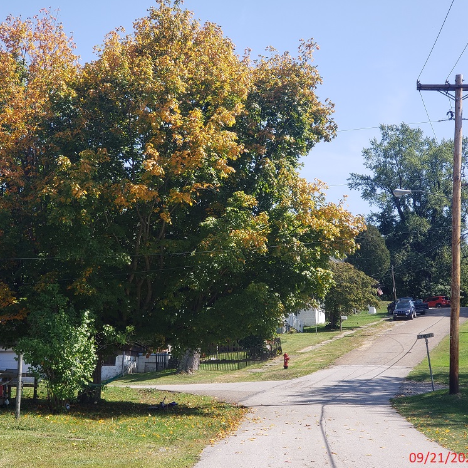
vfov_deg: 27.7
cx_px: 206
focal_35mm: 62
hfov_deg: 27.7
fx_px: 948
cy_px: 232
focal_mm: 6
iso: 32
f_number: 2.4
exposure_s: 1/365
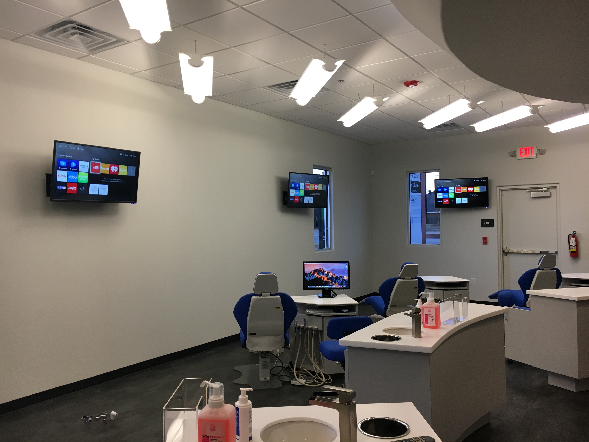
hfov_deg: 61.7
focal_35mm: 29
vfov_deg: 48.2
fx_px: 493
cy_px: 221
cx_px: 294
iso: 40
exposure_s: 1/30
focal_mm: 4.15
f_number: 2.2
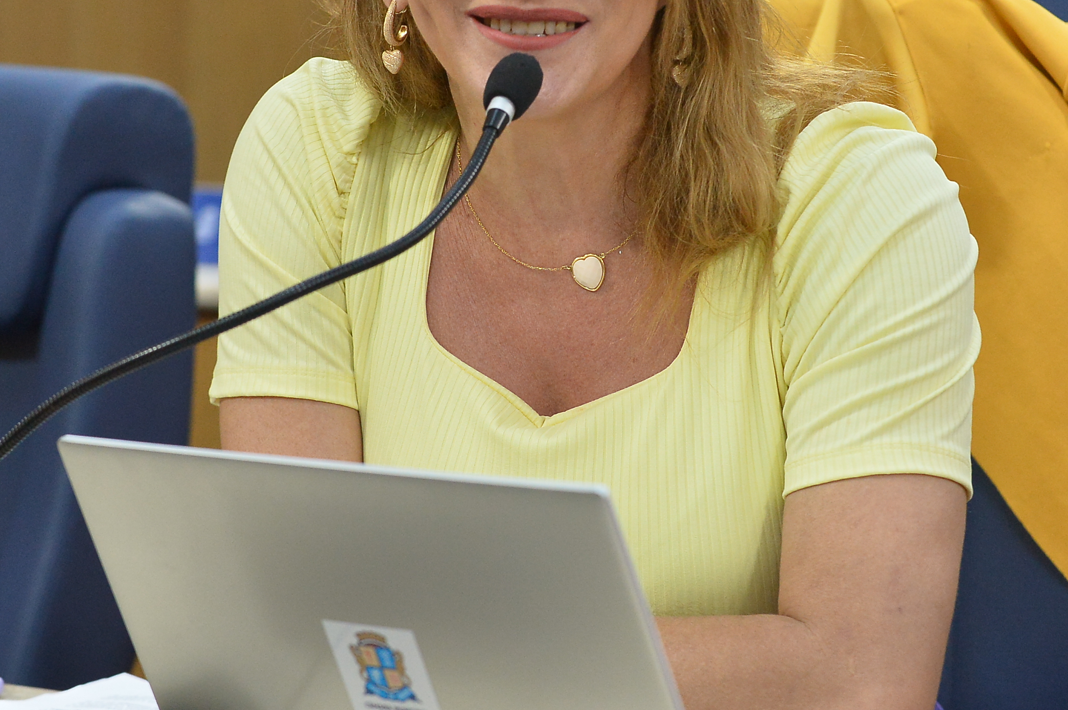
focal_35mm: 168
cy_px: 191
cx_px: 517
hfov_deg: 12.2
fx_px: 4979
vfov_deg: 8.1
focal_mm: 95
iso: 4000
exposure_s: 1/250
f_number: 3.2
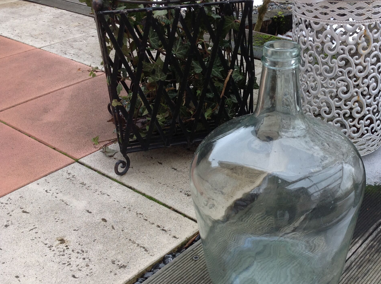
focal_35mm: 48
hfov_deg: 39.2
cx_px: 257
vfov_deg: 30.1
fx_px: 528
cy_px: 164
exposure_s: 1/40
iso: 64
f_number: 2.4
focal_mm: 4.28
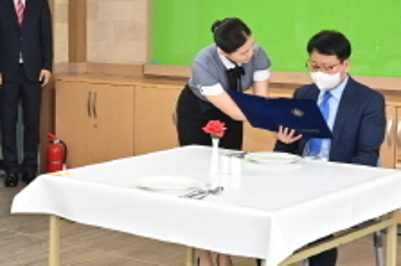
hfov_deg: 22.9
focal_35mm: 86
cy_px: 114
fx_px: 957
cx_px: 20
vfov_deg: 15.8
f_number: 6.3
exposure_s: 1/200
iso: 4000
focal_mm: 32
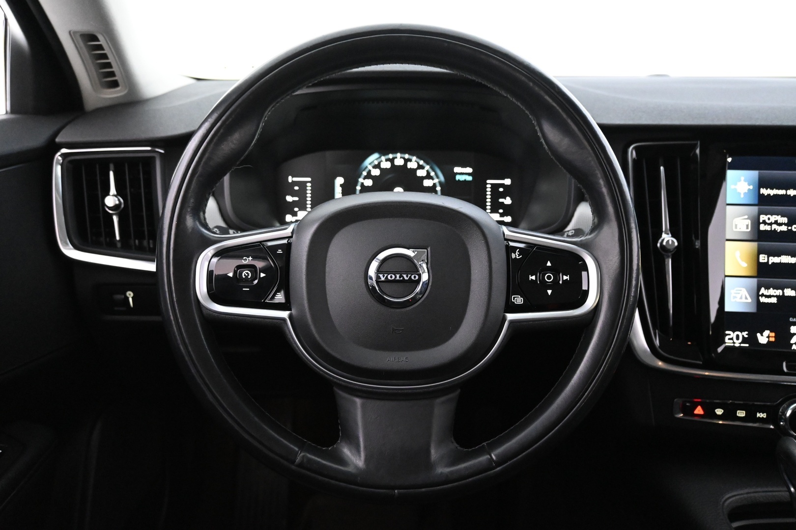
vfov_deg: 41.7
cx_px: 398
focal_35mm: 32
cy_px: 265
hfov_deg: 59.5
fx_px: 696
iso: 5600
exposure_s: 1/30
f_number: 4
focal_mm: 21
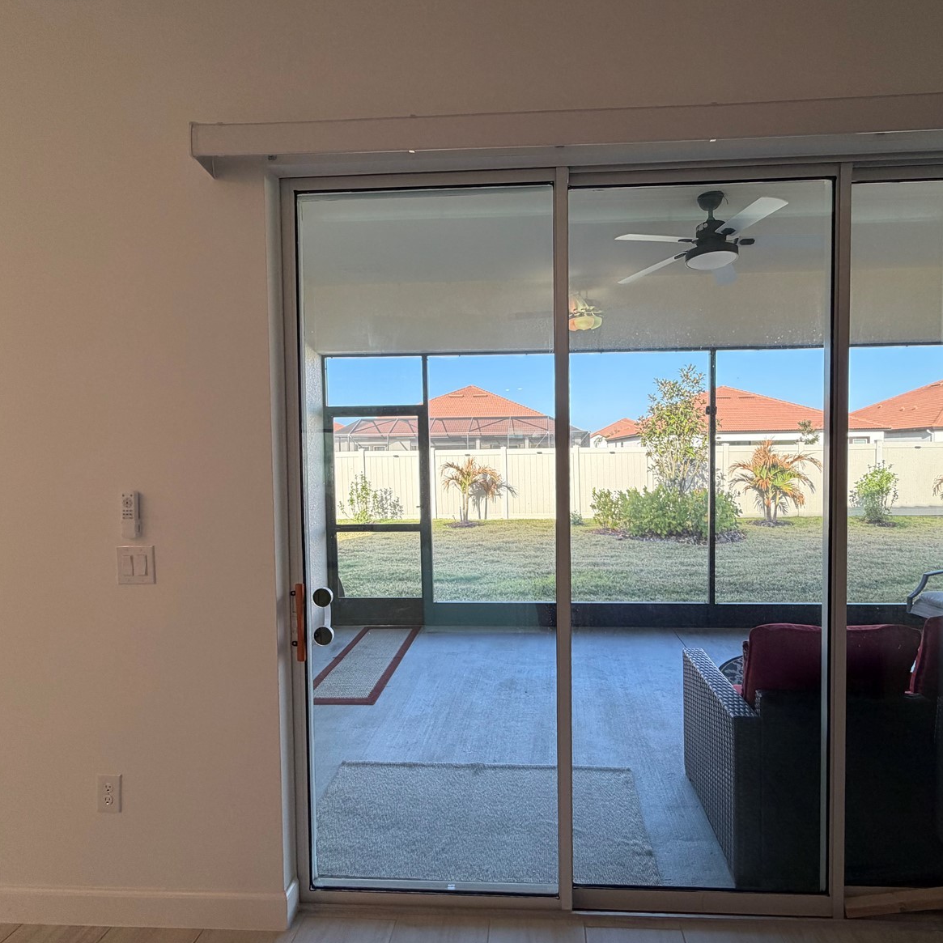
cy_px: 465
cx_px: 523
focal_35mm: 17
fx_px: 524
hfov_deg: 83.7
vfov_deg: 84.0
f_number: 2.2
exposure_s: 1/120
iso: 100
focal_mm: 2.22
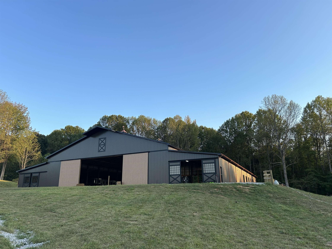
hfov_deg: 67.3
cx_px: 166
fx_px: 249
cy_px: 124
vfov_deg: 53.1
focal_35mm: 26
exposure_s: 1/1100
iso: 50
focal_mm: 5.7
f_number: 1.5
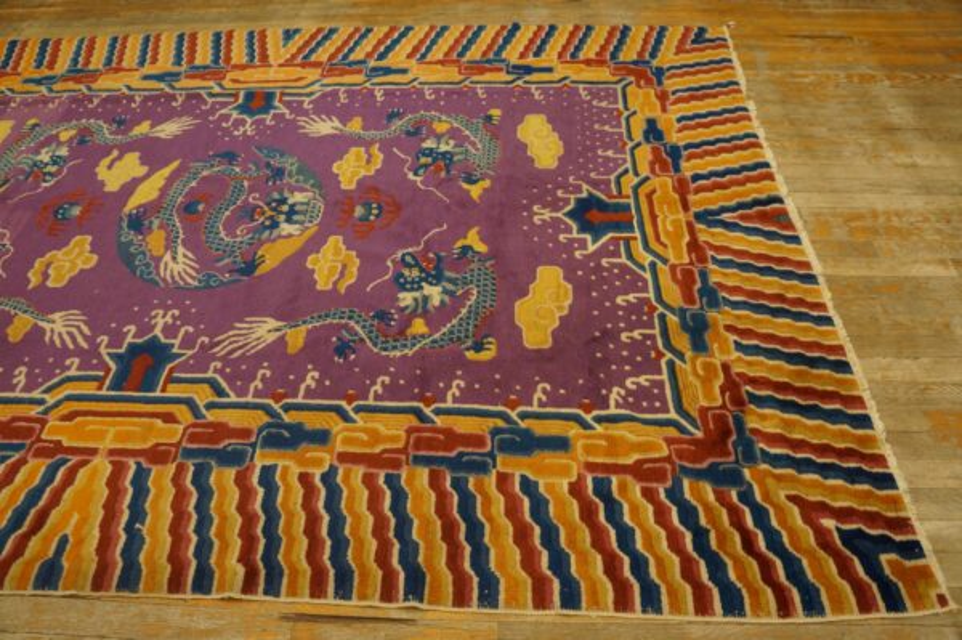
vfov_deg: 47.9
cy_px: 320
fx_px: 721
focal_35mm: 27
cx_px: 481
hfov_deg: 67.4
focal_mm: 18
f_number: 4
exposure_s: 1/60
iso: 640
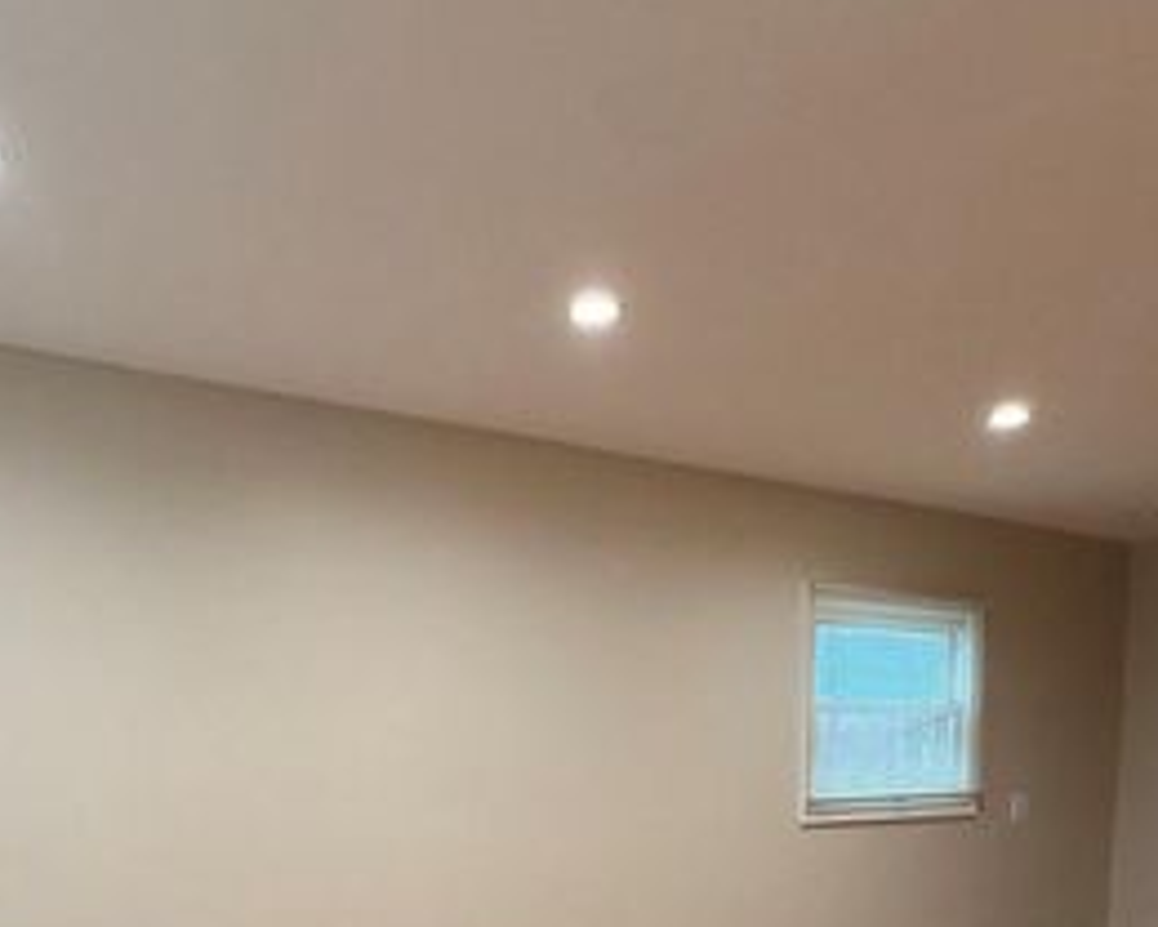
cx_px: 575
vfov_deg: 36.9
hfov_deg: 51.5
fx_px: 1200
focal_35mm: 35
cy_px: 969
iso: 250
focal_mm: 2.22
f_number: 2.2
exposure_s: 1/60
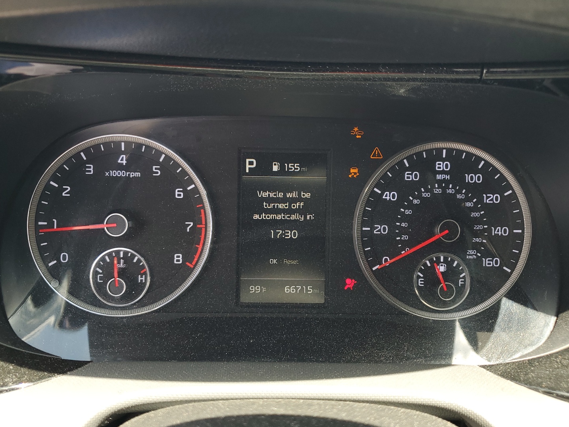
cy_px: 230
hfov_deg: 61.7
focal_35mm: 29
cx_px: 284
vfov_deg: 48.2
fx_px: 477
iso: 50
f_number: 1.5
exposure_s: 1/172
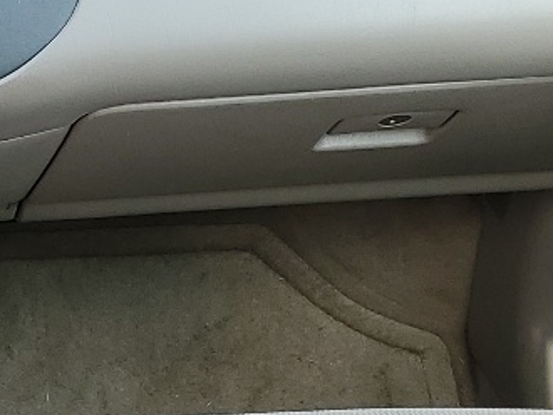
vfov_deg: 11.4
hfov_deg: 14.6
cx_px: -270
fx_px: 2014
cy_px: 582
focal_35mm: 126
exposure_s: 1/192
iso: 50
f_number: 1.5
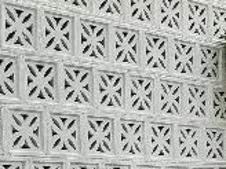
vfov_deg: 9.0
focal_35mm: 162
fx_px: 1058
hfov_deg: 11.0
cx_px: 467
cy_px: 216
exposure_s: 1/526
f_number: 1.8
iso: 50
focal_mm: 5.4
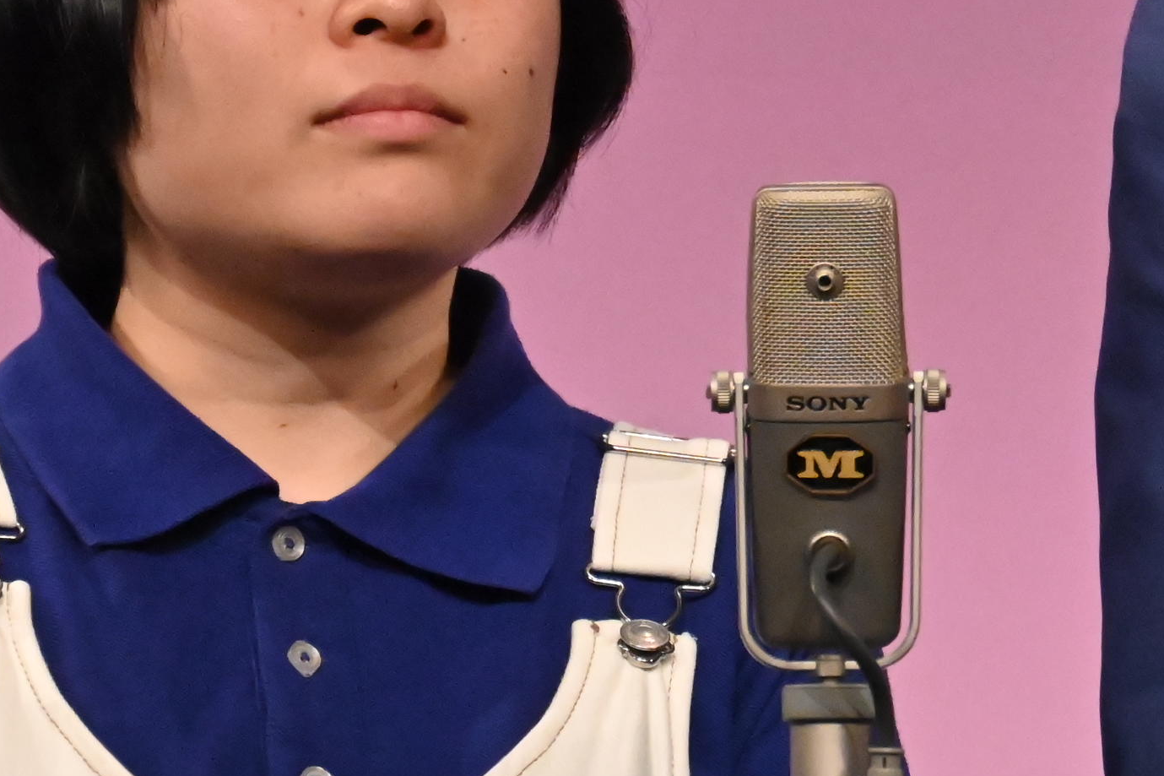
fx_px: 43545
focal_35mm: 1347
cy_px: 85
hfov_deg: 1.5
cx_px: 1160
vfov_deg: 1.0
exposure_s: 1/400
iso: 5000
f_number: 7.1
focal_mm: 300
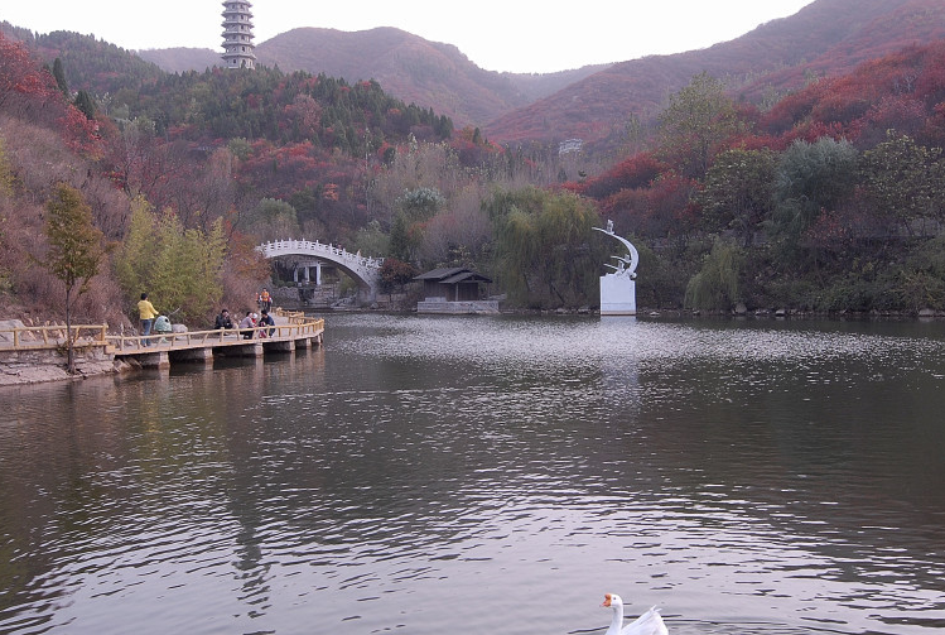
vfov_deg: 32.8
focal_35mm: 41
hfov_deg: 47.3
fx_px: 1079
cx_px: 498
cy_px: 331
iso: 200
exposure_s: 1/30
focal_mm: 20
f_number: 8
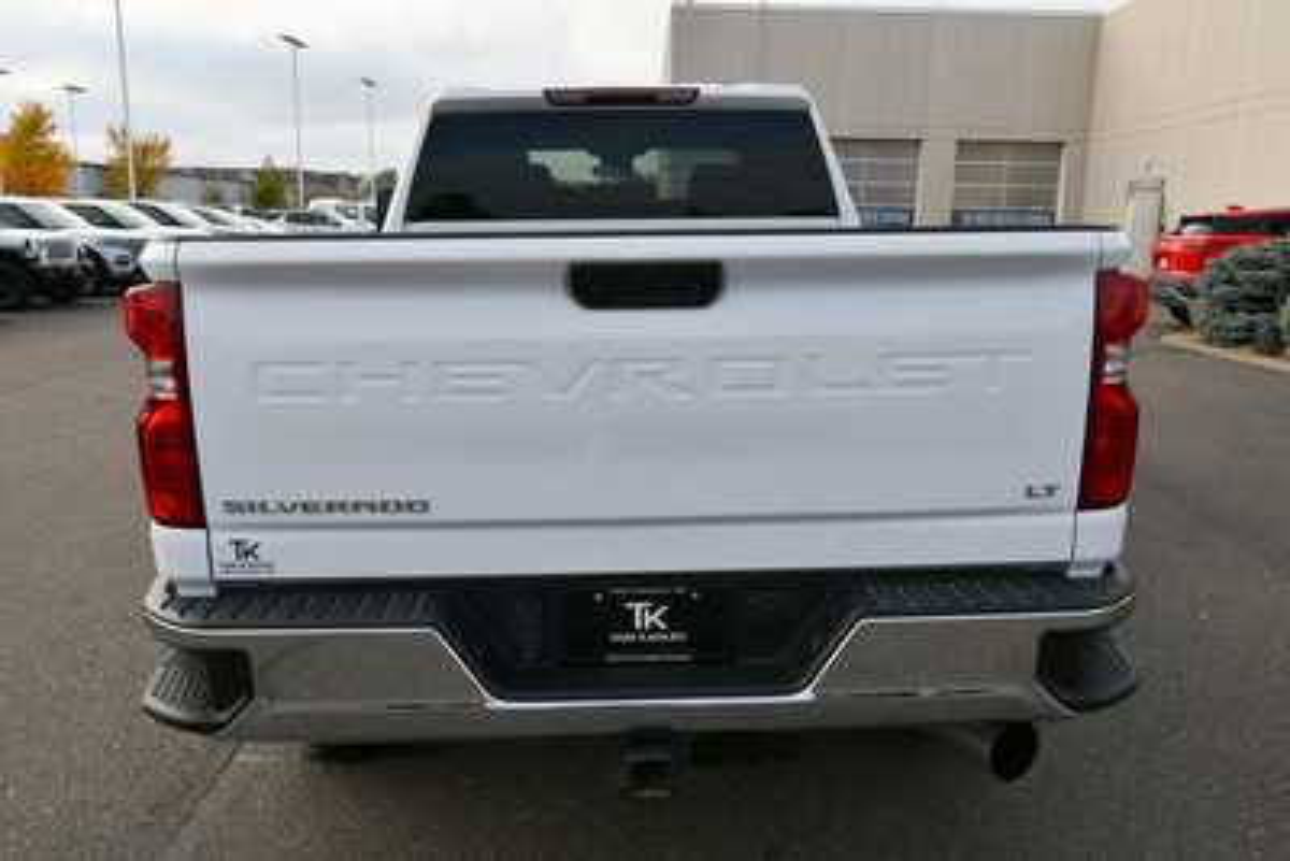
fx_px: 1075
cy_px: 430
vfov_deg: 43.6
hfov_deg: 61.9
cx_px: 645
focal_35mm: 30
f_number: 8
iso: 110
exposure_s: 1/250
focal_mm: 20
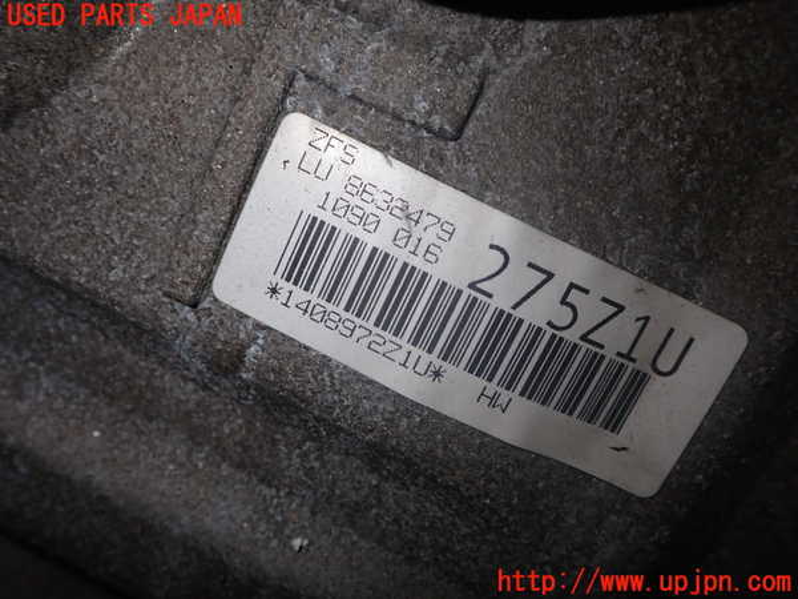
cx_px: 399
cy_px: 300
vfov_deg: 44.2
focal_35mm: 32
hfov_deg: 56.8
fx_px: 738
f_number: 7.1
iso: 200
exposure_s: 1/30
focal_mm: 5.79
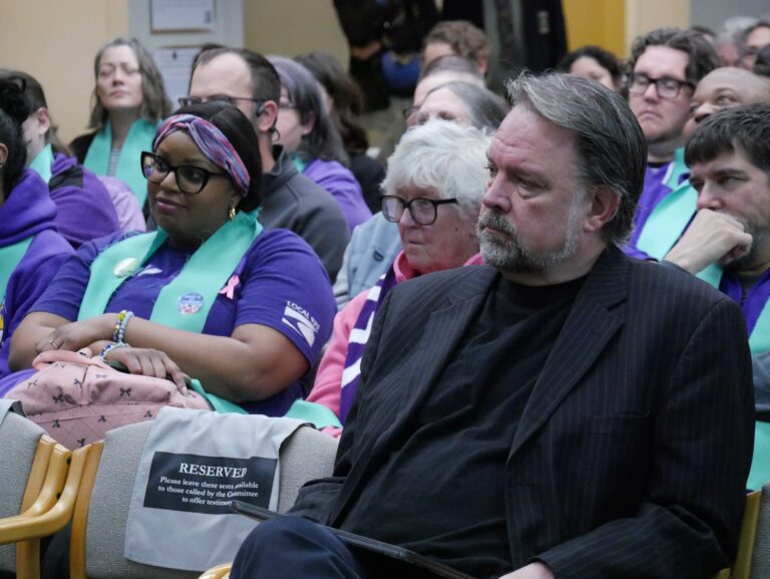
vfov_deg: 10.3
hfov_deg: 13.7
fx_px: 3205
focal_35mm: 144
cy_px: 290
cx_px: 385
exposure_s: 1/100
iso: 6400
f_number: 5.6
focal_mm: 72
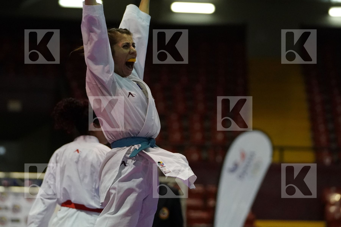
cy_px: 114
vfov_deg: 7.6
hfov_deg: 11.4
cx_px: 170
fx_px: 1705
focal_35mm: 180
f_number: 2.8
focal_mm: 120
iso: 6400
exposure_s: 1/800
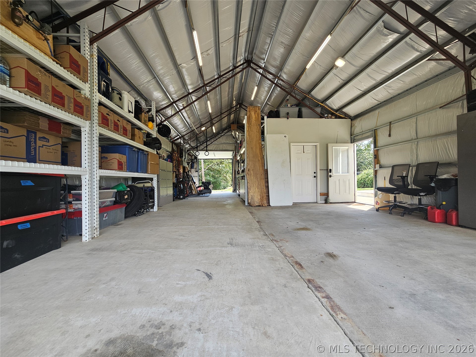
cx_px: 238
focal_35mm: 13
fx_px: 179
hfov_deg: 106.2
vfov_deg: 89.9
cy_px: 178
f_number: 2.2
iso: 50
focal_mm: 2.2
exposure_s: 1/141
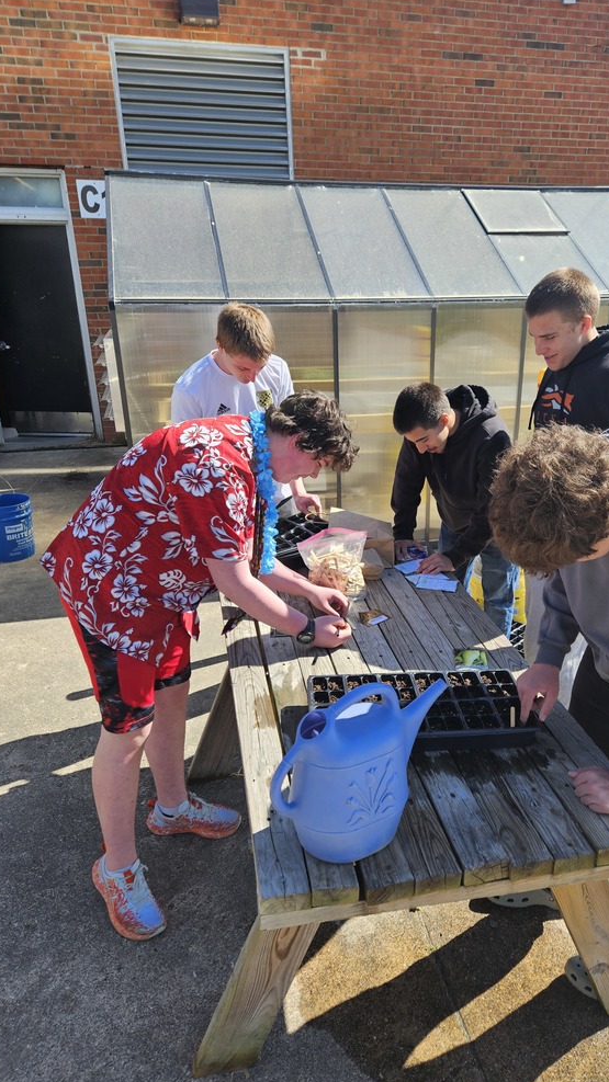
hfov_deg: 43.9
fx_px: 747
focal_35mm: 26
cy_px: 551
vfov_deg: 71.9
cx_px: 395
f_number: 1.8
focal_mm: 5.4
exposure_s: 1/746
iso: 25
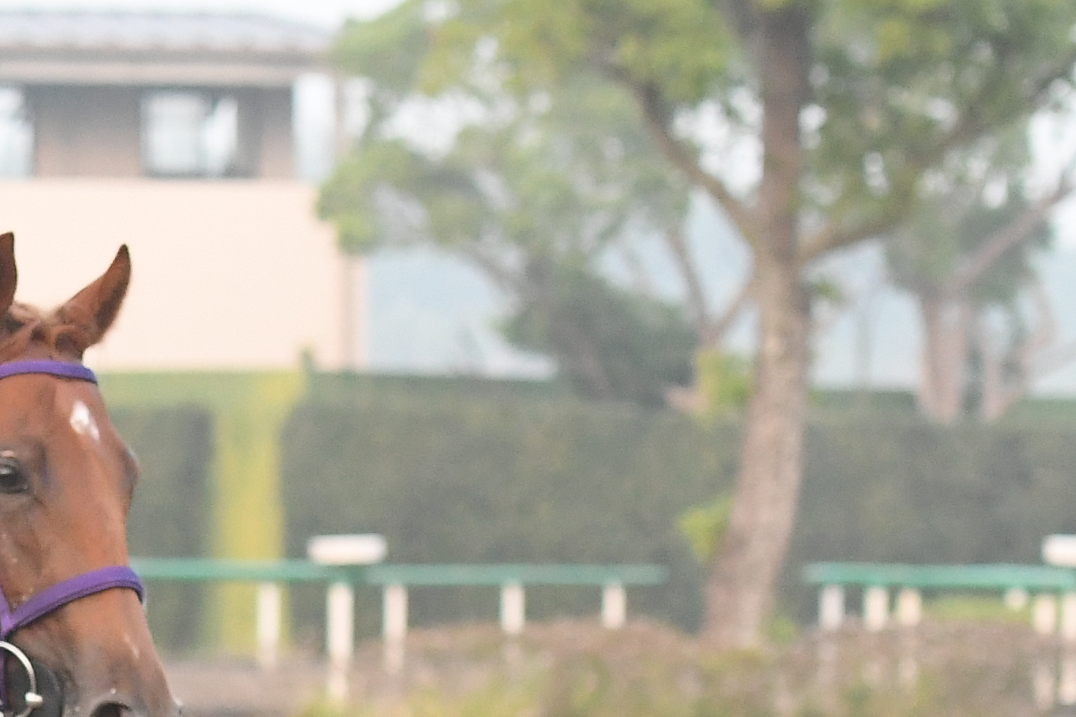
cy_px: 581
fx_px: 11089
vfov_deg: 3.7
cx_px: -506
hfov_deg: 5.5
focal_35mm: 371
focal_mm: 70
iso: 2500
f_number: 4
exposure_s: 1/800
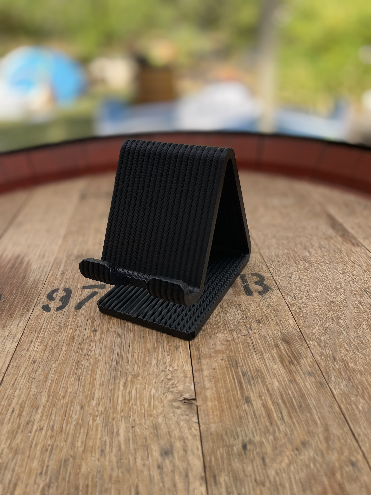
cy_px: 248
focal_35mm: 26
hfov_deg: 53.1
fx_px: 372
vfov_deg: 67.3
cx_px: 186
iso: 50
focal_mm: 4.2
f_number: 1.6
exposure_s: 1/703
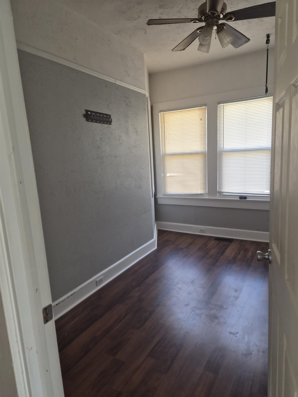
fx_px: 264
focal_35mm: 23
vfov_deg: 73.9
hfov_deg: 58.9
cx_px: 149
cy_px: 198
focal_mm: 5.4
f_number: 1.8
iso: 200
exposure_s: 1/120
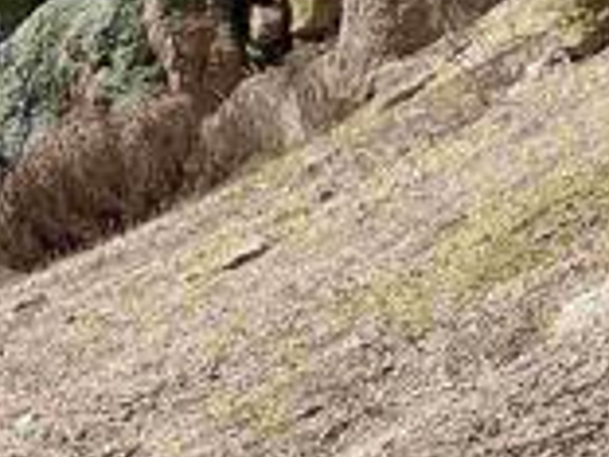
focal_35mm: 164
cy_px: 375
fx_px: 2885
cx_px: 496
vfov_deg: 9.0
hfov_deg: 12.0
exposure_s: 1/4525
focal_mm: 5.1
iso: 32
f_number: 1.6
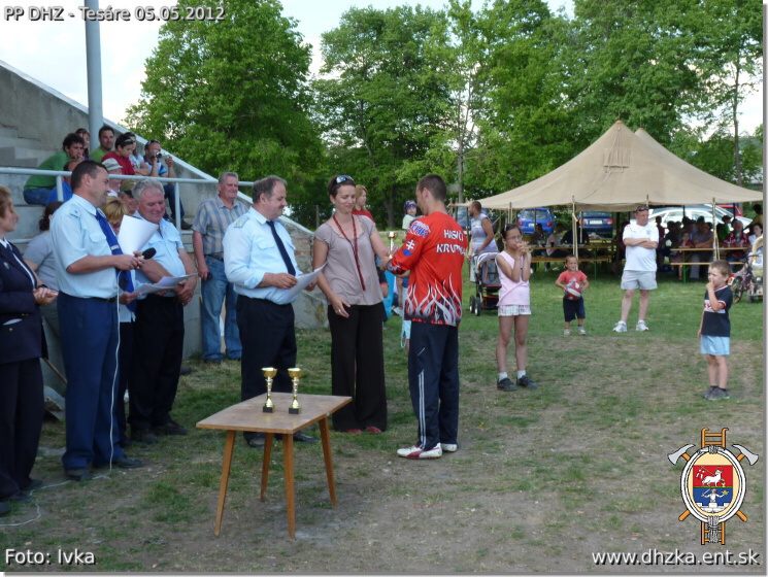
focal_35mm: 61
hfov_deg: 31.7
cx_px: 384
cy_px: 288
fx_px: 1354
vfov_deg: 24.1
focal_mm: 10.8
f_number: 4
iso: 80
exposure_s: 1/160
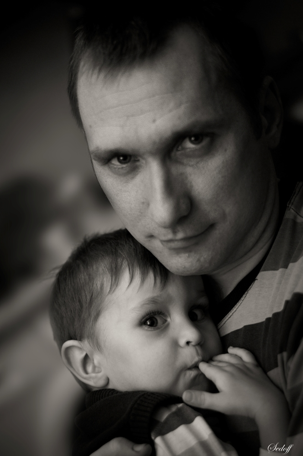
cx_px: 152
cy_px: 228
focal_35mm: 75
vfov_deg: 27.0
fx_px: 949
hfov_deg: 18.1
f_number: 1.8
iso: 200
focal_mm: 50
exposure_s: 1/100
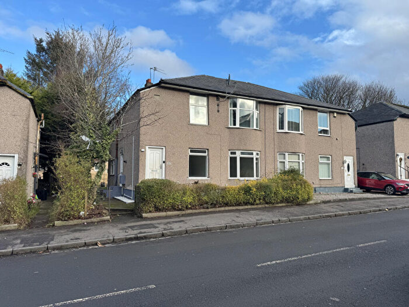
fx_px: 284
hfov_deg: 71.6
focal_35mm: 24
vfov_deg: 56.8
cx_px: 204
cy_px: 154
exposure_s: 1/1560
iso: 80
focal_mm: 6.76
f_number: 1.78
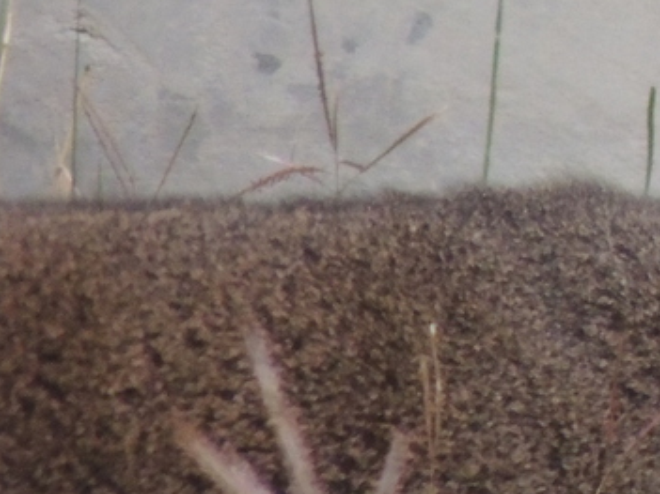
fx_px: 69530
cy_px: -184
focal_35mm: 3648
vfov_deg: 0.4
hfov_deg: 0.5
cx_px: 1183
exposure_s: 1/400
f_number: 5.9
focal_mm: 180
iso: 800
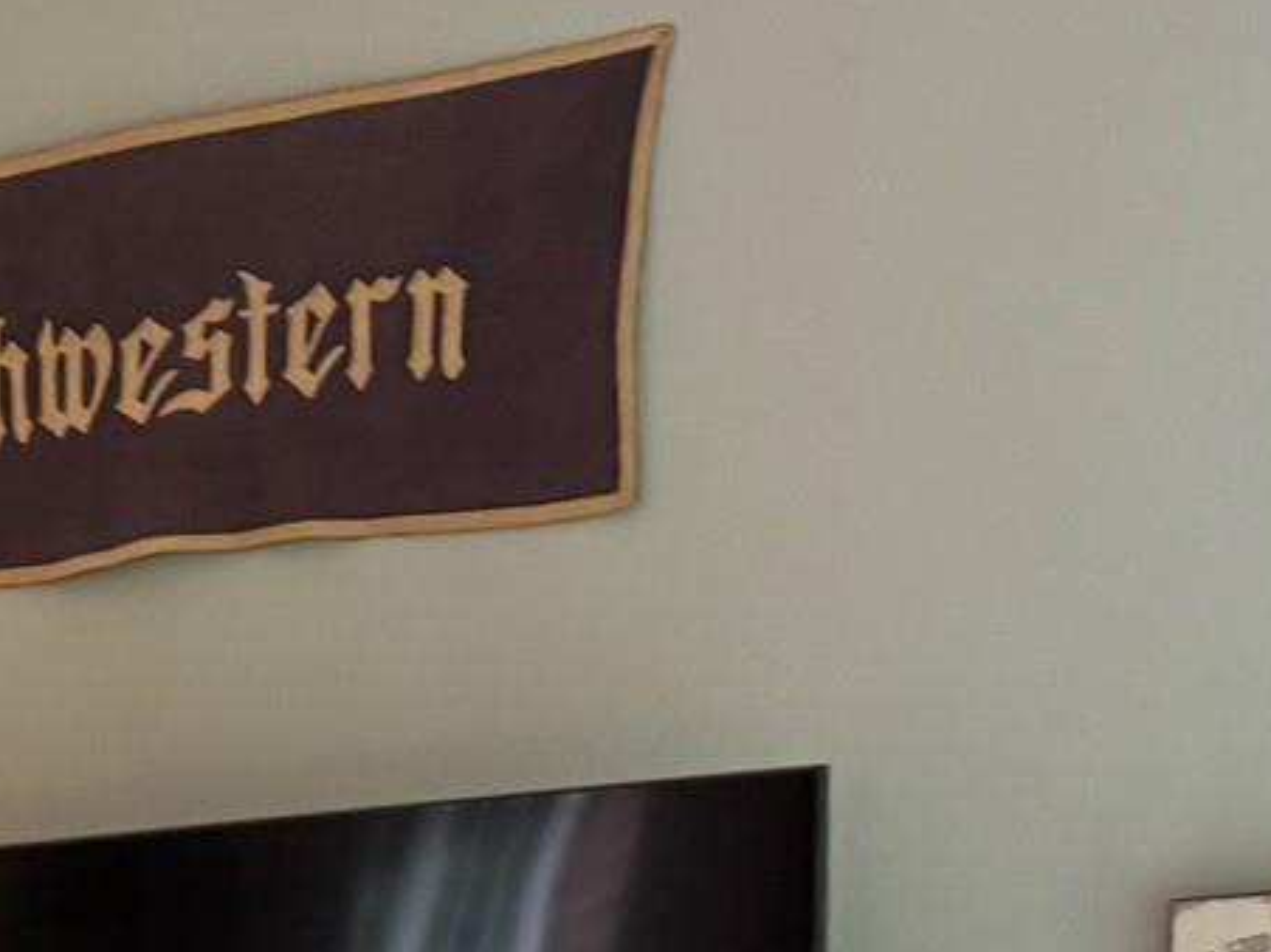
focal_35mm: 109
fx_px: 4001
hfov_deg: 15.4
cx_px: -1040
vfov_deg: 12.2
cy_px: 1859
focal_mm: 6.76
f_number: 1.78
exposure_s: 1/60
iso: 250
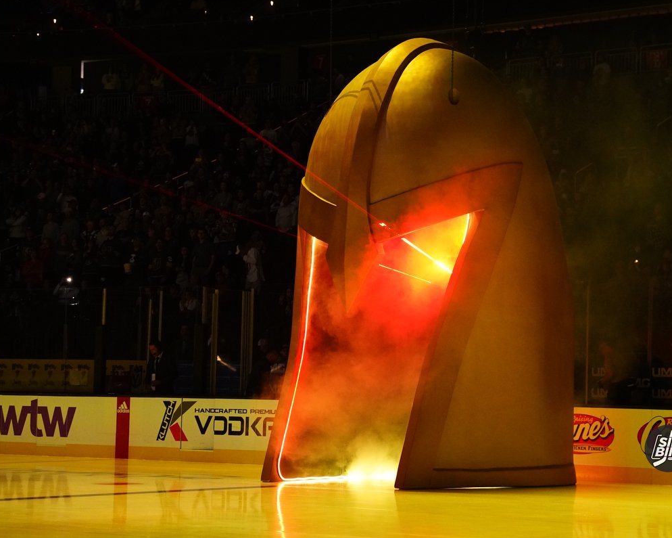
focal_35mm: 102
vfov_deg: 15.1
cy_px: 268
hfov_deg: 18.8
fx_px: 2028
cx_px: 399
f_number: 4
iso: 8000
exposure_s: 1/200
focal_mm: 90
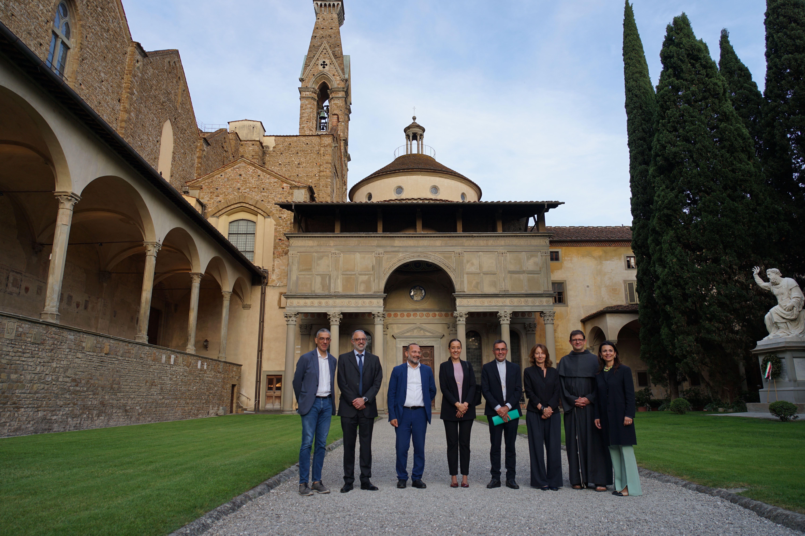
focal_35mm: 24
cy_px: 268
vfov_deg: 53.1
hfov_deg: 73.7
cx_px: 402
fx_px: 537
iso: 100
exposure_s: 1/100
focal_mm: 24
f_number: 5
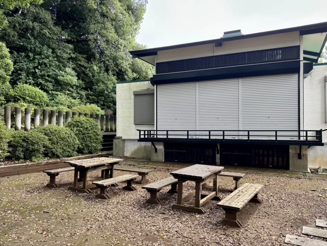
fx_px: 255
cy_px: 125
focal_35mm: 27
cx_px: 168
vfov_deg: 51.4
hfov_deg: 65.3
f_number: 1.6
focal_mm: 5.96
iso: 40
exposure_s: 1/177
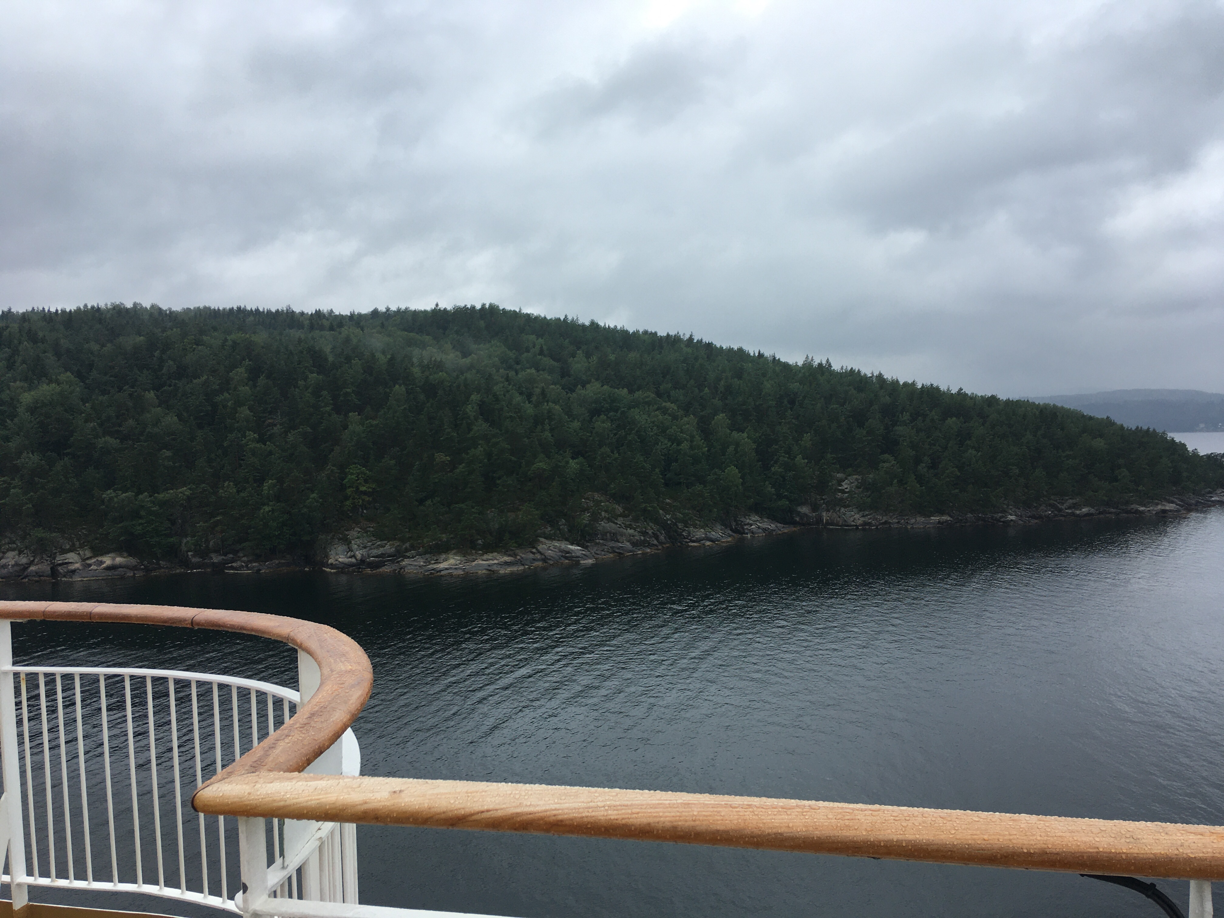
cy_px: 459
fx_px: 1025
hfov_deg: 61.7
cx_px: 612
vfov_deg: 48.2
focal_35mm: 29
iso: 25
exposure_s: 1/314
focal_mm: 4.15
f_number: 2.2
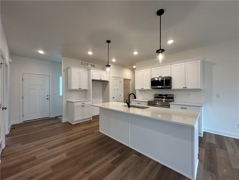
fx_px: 97
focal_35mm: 14
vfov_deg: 85.7
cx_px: 120
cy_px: 90
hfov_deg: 102.1
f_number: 2.2
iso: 160
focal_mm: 2.22
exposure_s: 1/120
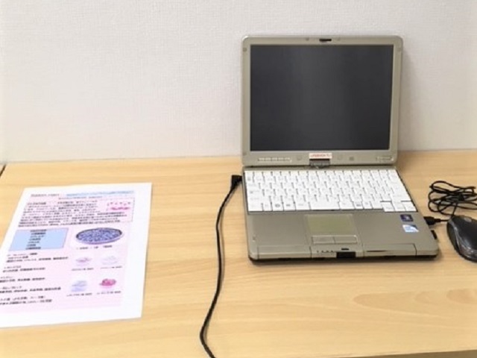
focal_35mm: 29
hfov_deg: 61.7
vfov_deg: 48.2
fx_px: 400
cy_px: 179
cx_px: 238
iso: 25
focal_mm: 4.15
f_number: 2.2
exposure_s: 1/30
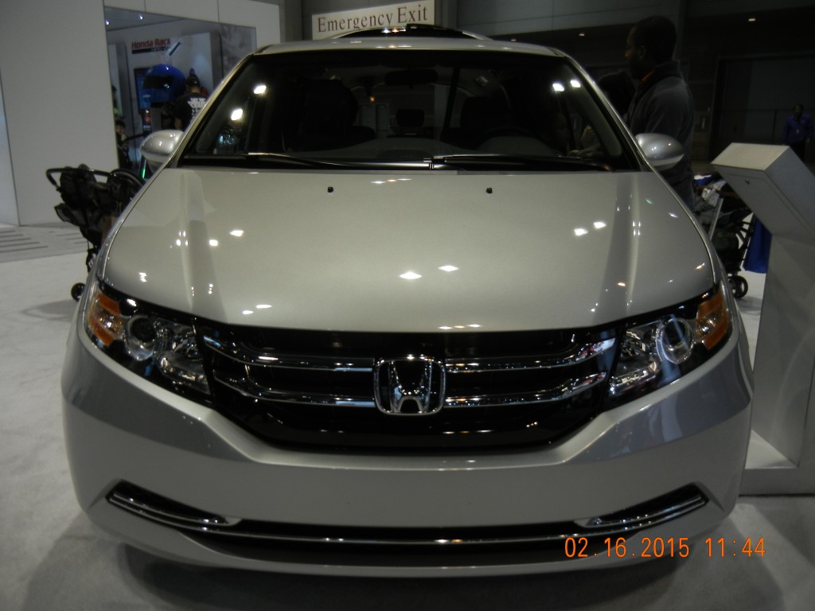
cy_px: 306
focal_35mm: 30
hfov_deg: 60.0
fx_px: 706
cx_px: 408
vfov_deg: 46.8
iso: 160
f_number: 3.5
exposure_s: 1/63.4
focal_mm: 5.4
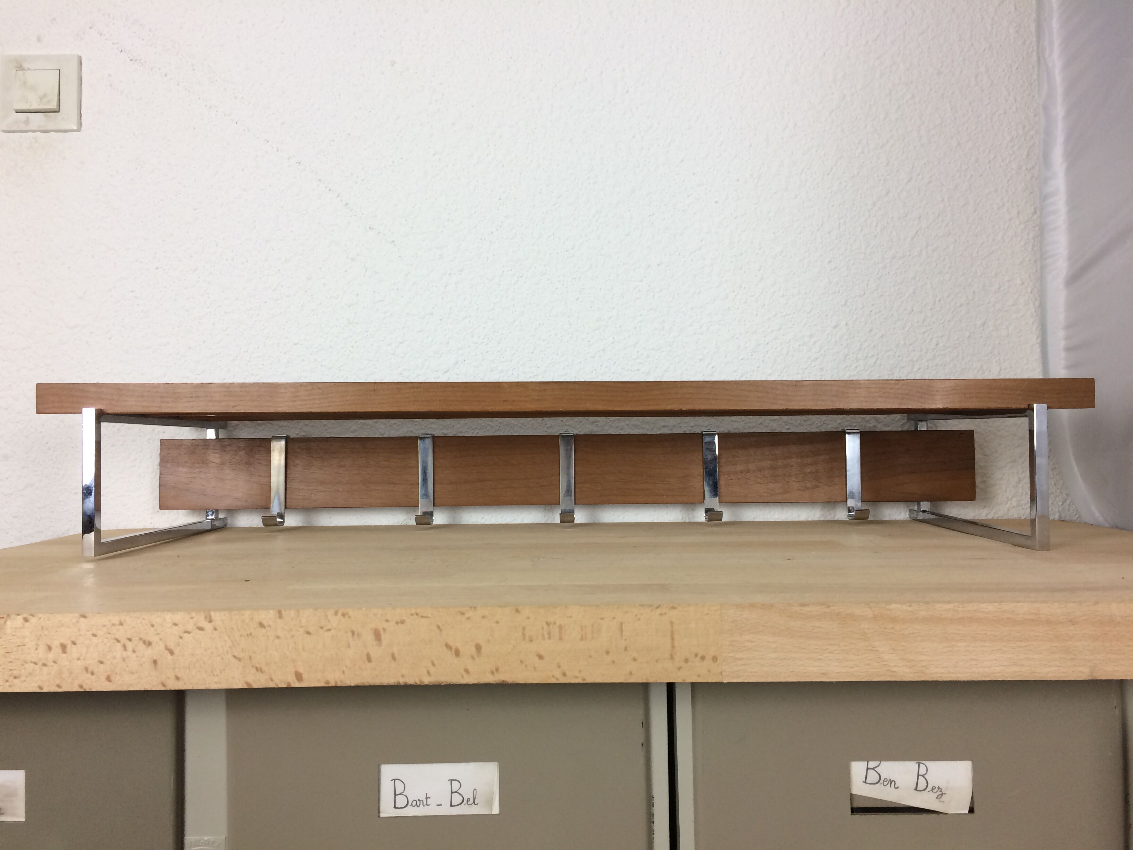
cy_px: 425
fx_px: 949
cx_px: 566
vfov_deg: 48.2
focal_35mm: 29
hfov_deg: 61.7
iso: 50
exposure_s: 1/33
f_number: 2.2
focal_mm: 4.15
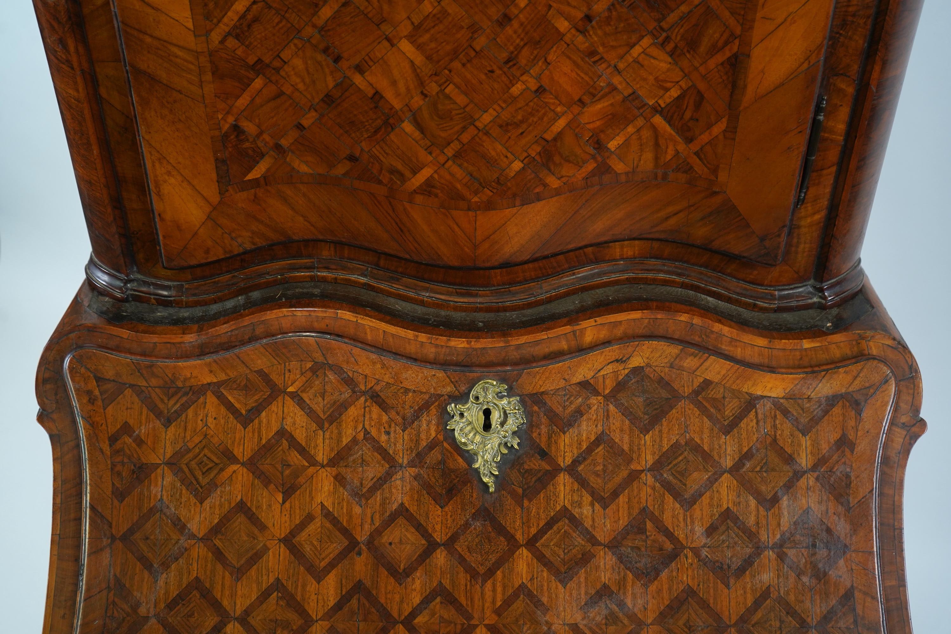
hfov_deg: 51.9
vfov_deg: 35.9
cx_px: 476
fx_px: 977
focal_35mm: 37
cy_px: 317
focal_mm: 37
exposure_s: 1/125
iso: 500
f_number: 5
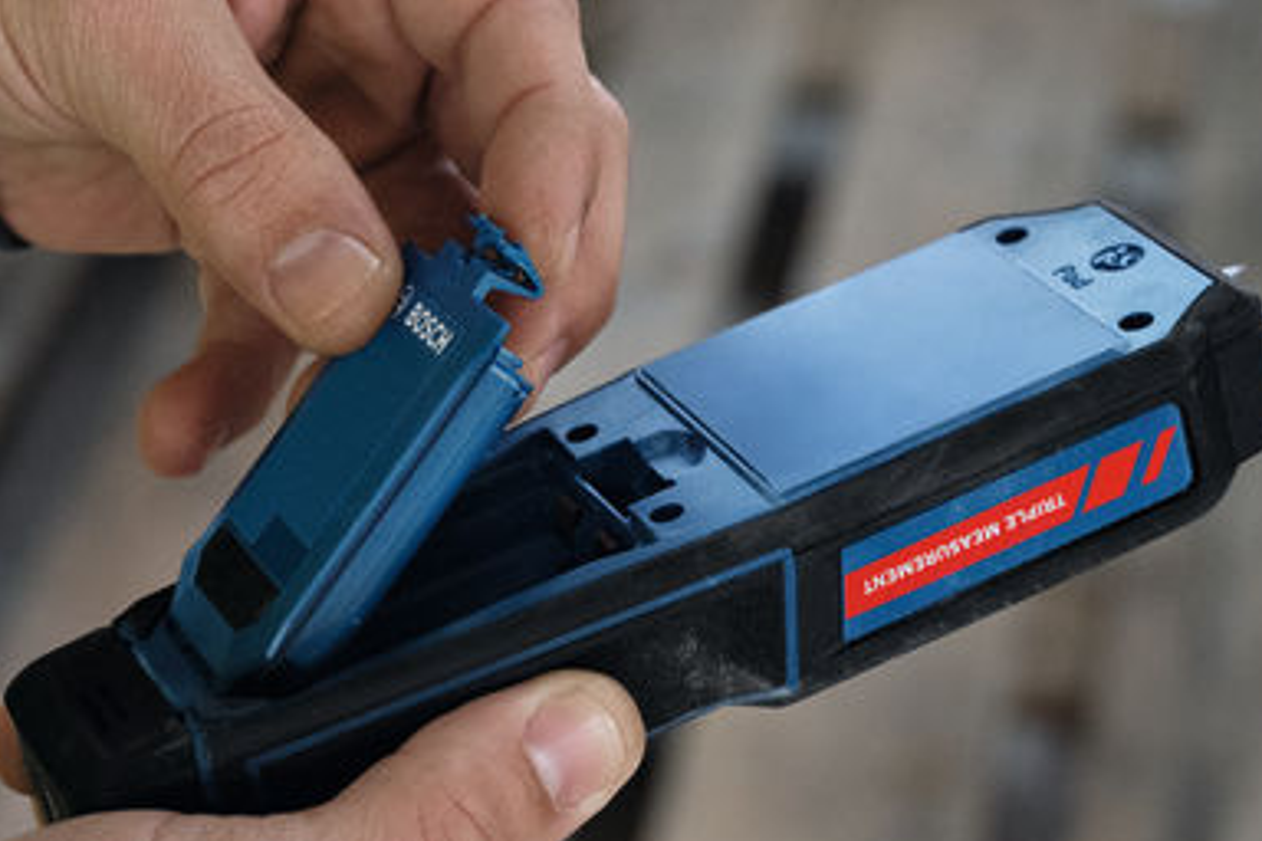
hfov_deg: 16.4
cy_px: 478
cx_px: 496
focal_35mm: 125
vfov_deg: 11.0
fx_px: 4382
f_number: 5.6
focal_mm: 60
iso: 3200
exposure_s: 1/80
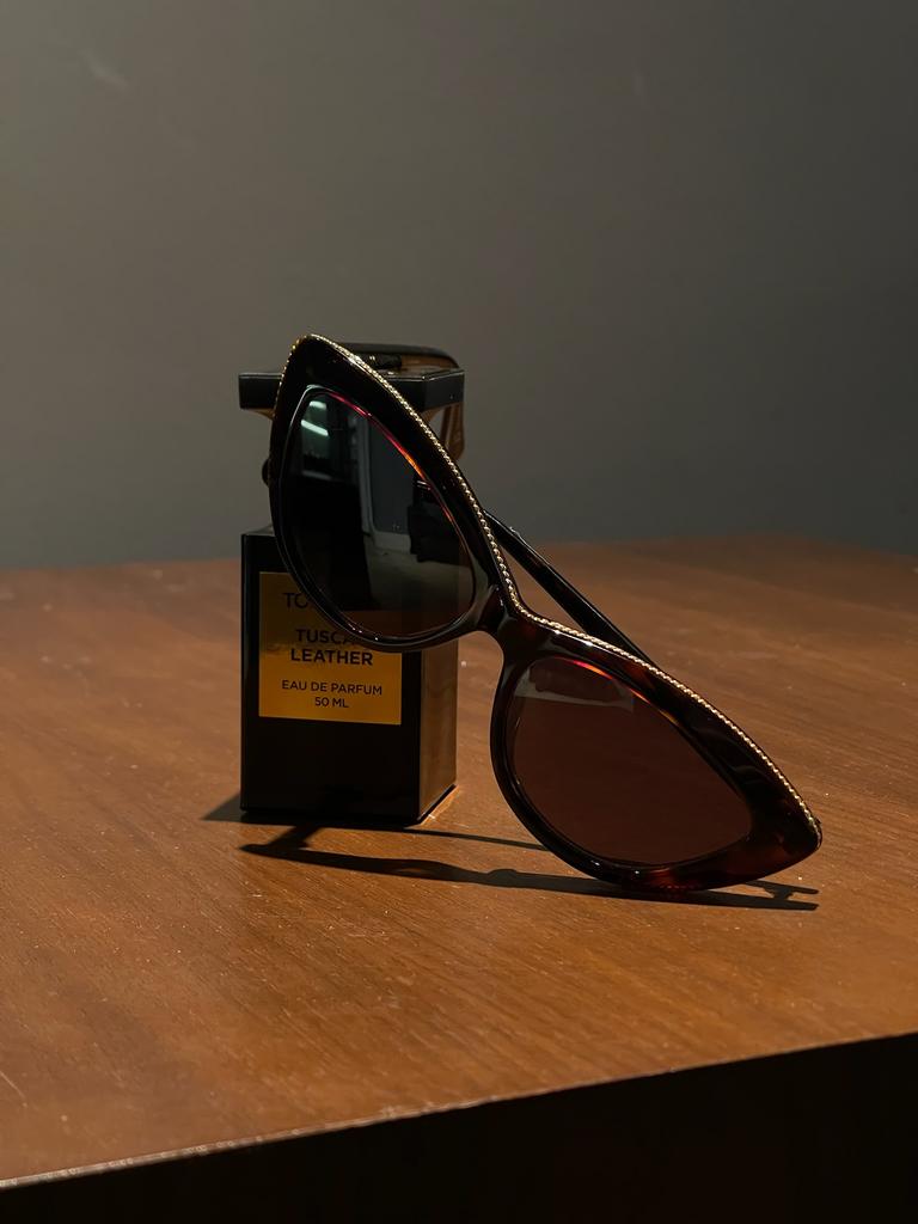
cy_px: 612
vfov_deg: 30.3
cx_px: 459
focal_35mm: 64
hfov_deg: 22.9
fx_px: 2263
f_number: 2.2
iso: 250
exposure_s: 1/50
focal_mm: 7.5
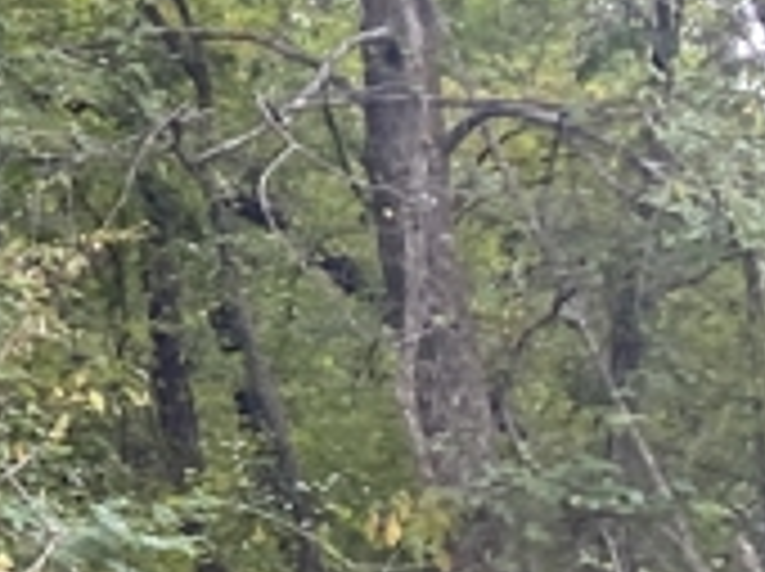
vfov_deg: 8.0
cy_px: -18
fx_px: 4061
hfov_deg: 8.6
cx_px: -1683
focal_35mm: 184
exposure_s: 1/122
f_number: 1.8
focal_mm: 4.25
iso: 50
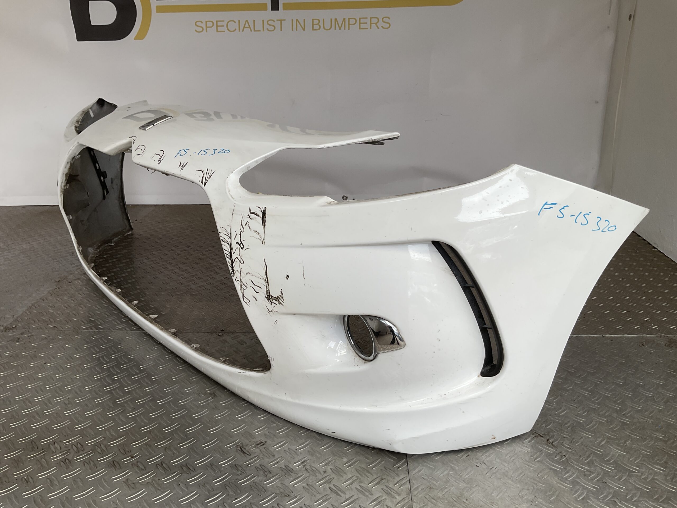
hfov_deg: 61.7
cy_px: 254
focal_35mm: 29
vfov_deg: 48.2
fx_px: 567
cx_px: 338
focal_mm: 3
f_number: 1.8
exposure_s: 1/131
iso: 16
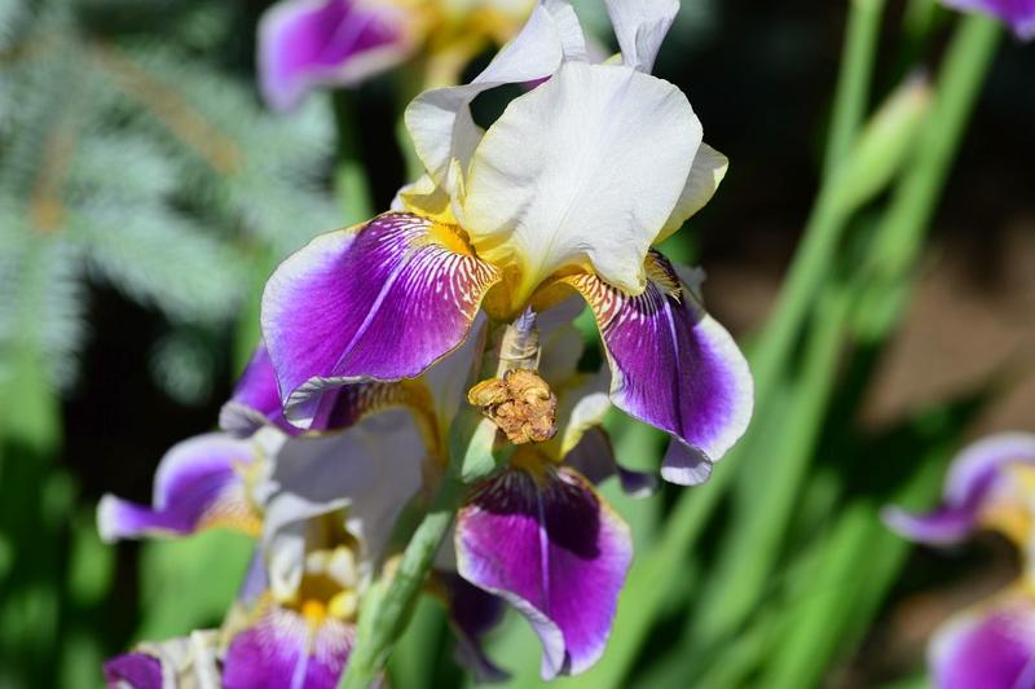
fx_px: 5257
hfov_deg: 11.2
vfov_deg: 7.5
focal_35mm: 183
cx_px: 518
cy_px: 344
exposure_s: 1/200
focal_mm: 122
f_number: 8
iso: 100
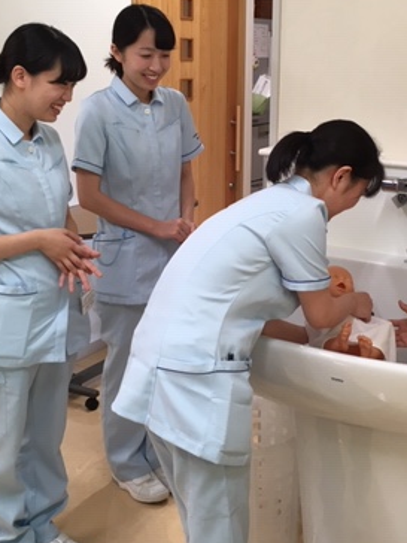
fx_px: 800
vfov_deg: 37.4
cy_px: 222
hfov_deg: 28.4
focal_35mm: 51
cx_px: 264
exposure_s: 1/30
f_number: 2.2
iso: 50
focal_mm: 4.15
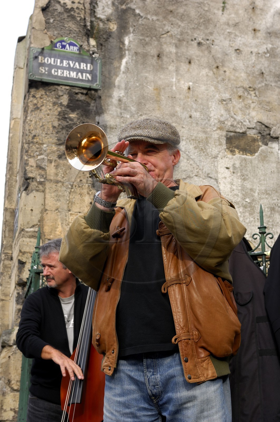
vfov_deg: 37.9
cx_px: 140
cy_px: 211
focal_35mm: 52
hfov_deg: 25.7
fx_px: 614
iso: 100
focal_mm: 35
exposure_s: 1/125
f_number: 6
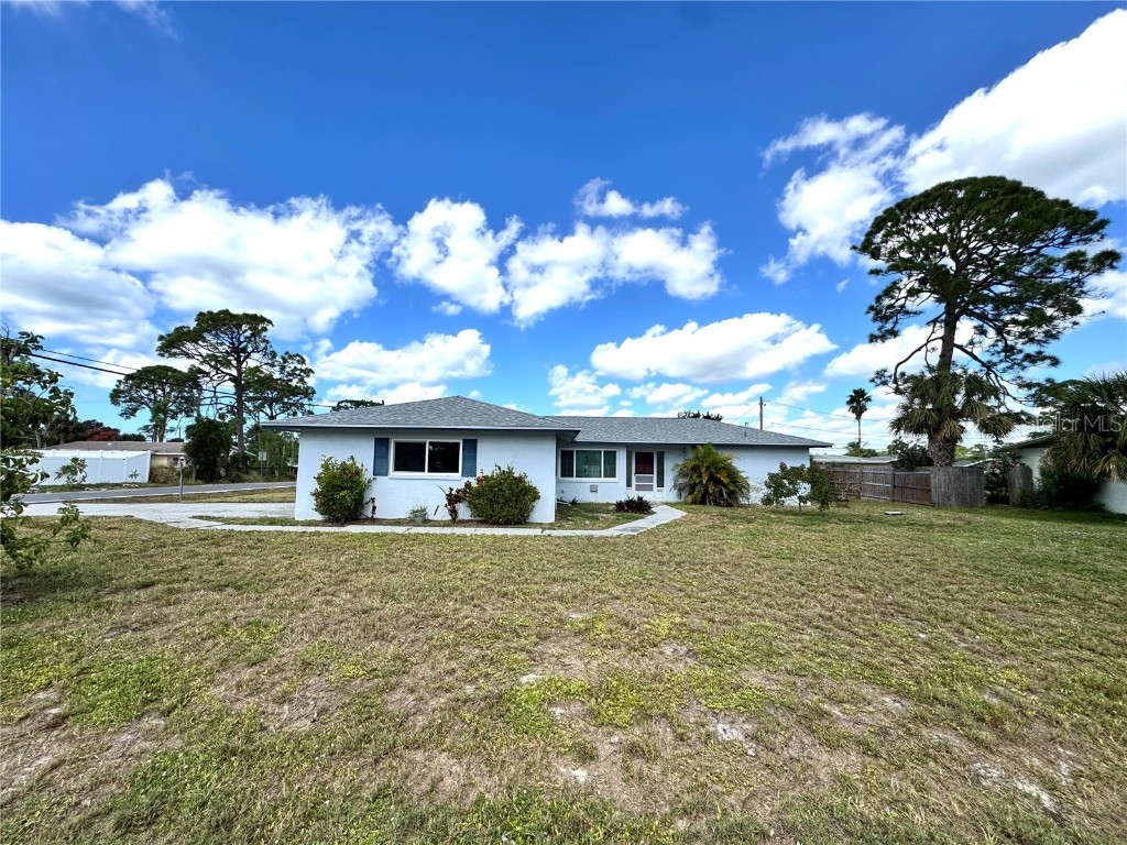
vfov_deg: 85.7
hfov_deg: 102.1
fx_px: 456
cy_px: 422
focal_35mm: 14
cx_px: 564
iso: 50
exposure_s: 1/2674
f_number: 2.2
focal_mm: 2.22
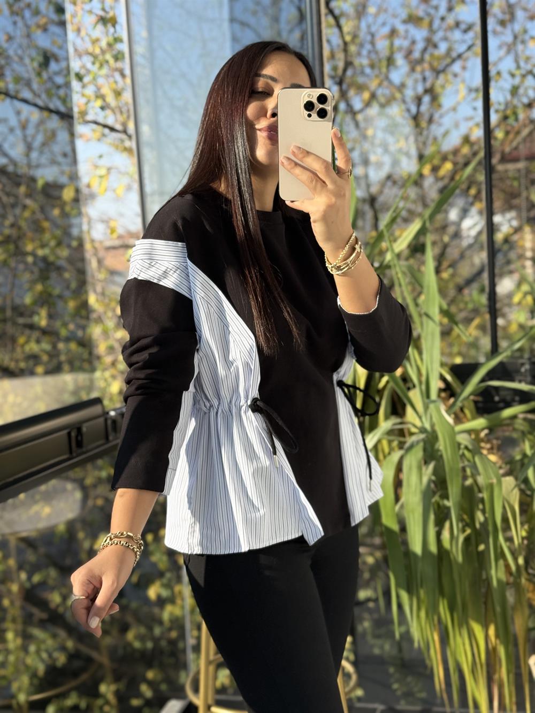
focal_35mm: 48
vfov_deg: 39.7
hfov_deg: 30.3
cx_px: 268
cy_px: 356
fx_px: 989
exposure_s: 1/1330
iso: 80
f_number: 1.78
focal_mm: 6.76
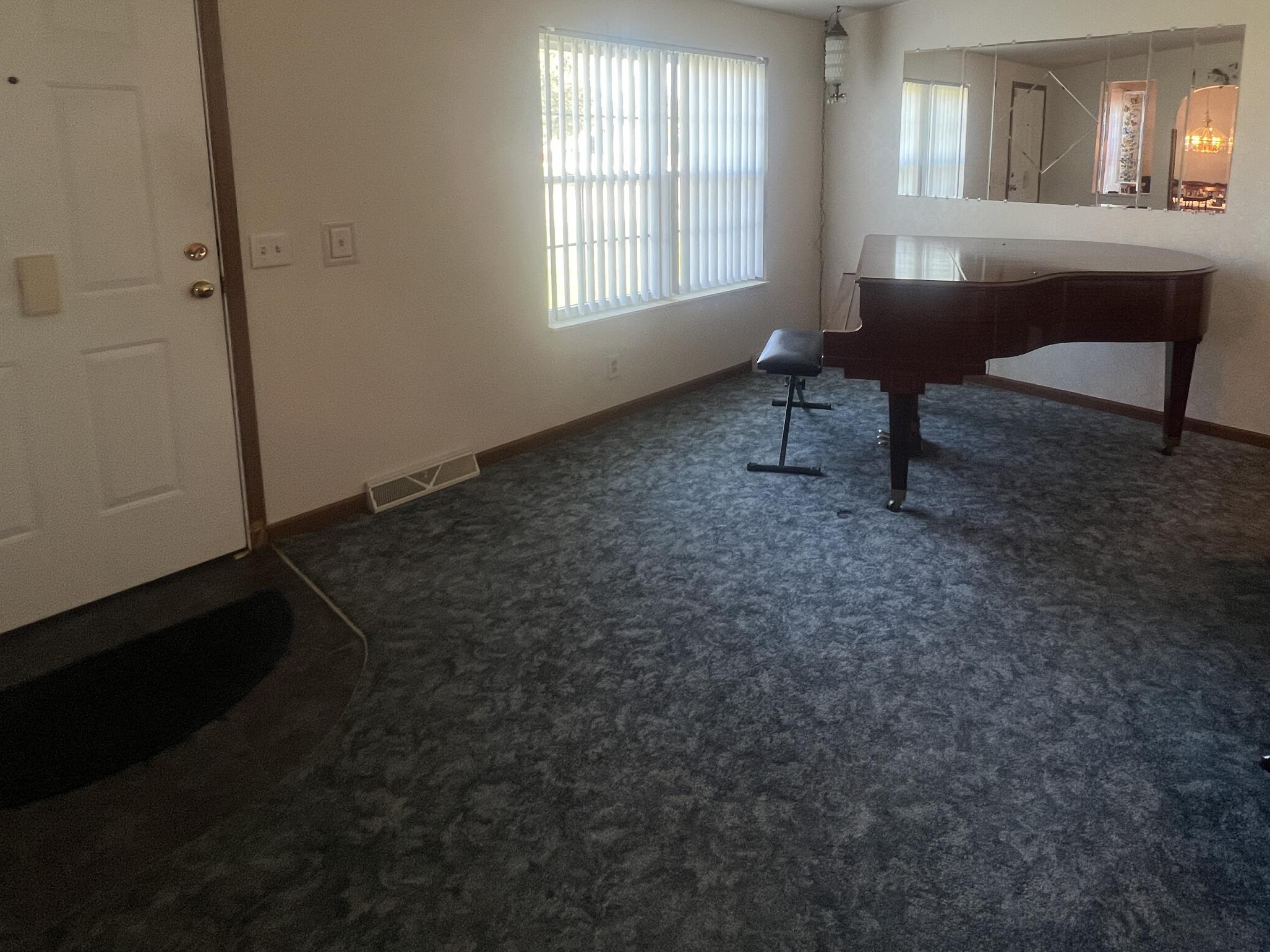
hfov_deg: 83.9
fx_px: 697
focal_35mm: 19
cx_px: 747
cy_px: 259
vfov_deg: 65.2
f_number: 1.8
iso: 125
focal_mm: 1.57
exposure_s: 1/60
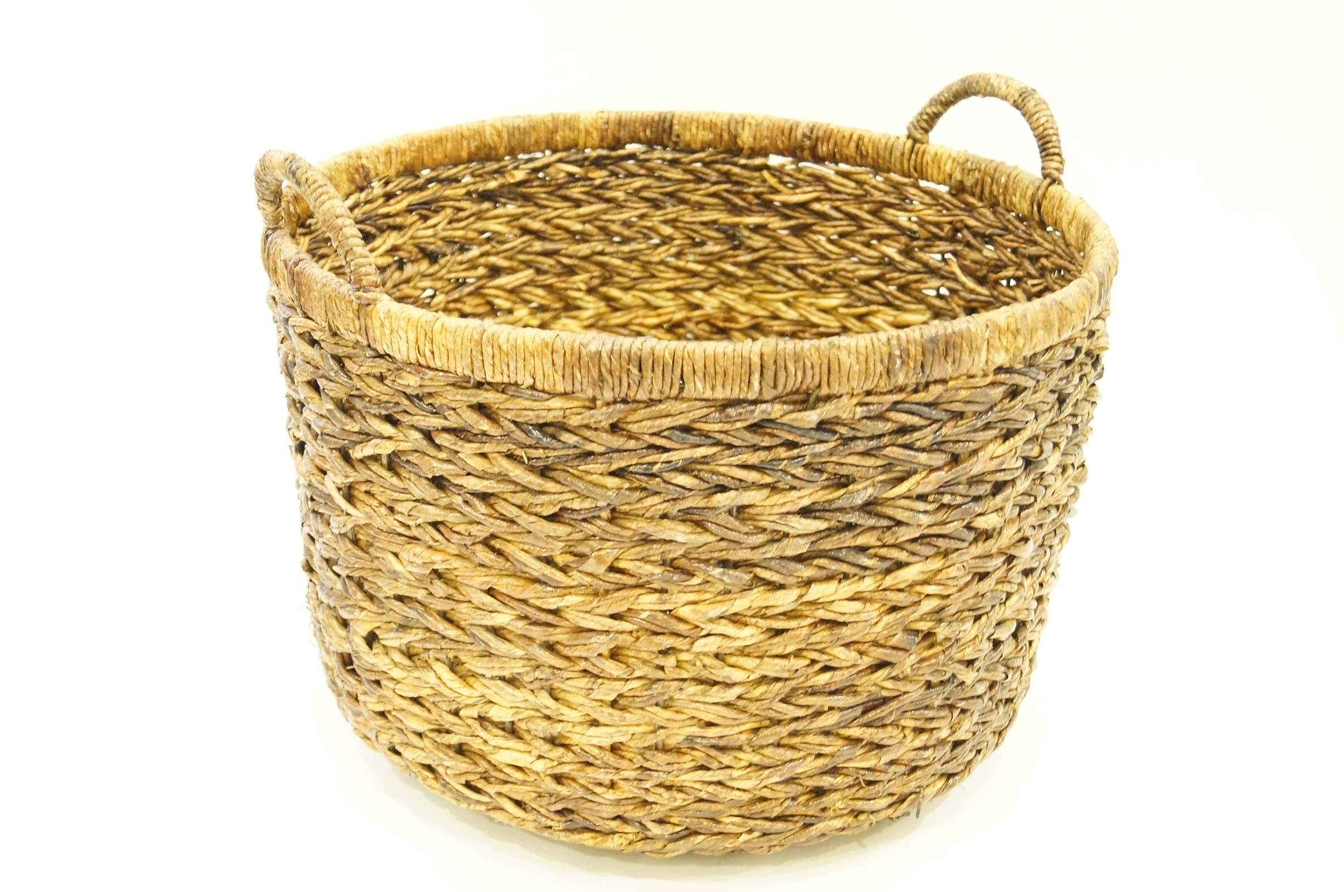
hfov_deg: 46.5
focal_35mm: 42
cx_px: 672
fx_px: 1566
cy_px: 446
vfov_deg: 31.8
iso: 3200
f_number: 4.5
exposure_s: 1/20
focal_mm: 28
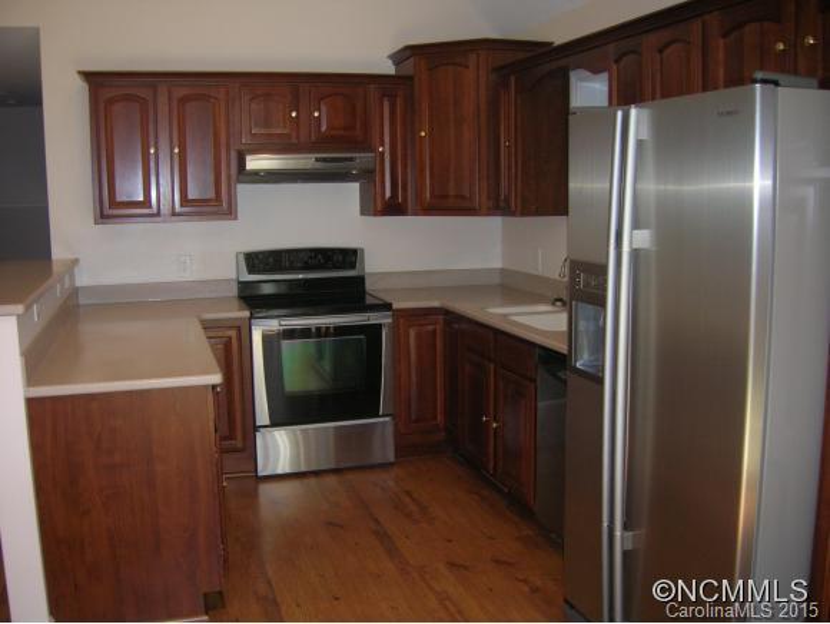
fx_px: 816
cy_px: 312
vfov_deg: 41.8
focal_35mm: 34
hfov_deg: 53.9
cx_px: 415
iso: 97
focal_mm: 5.7
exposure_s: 1/60.1
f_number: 2.9
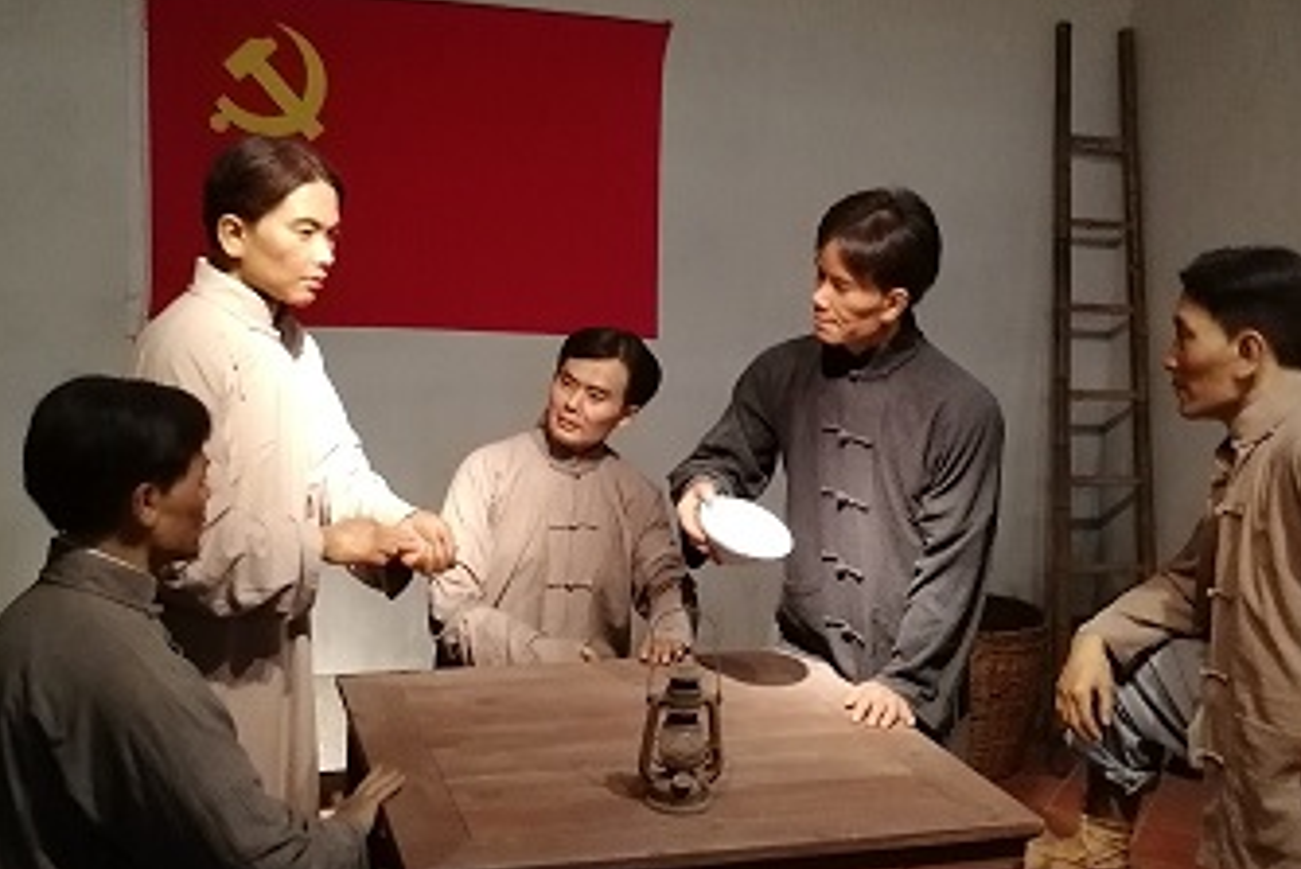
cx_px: 701
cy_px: 388
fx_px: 1518
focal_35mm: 42
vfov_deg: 31.9
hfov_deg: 46.3
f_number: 2.2
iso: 640
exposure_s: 1/16.7
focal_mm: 3.95
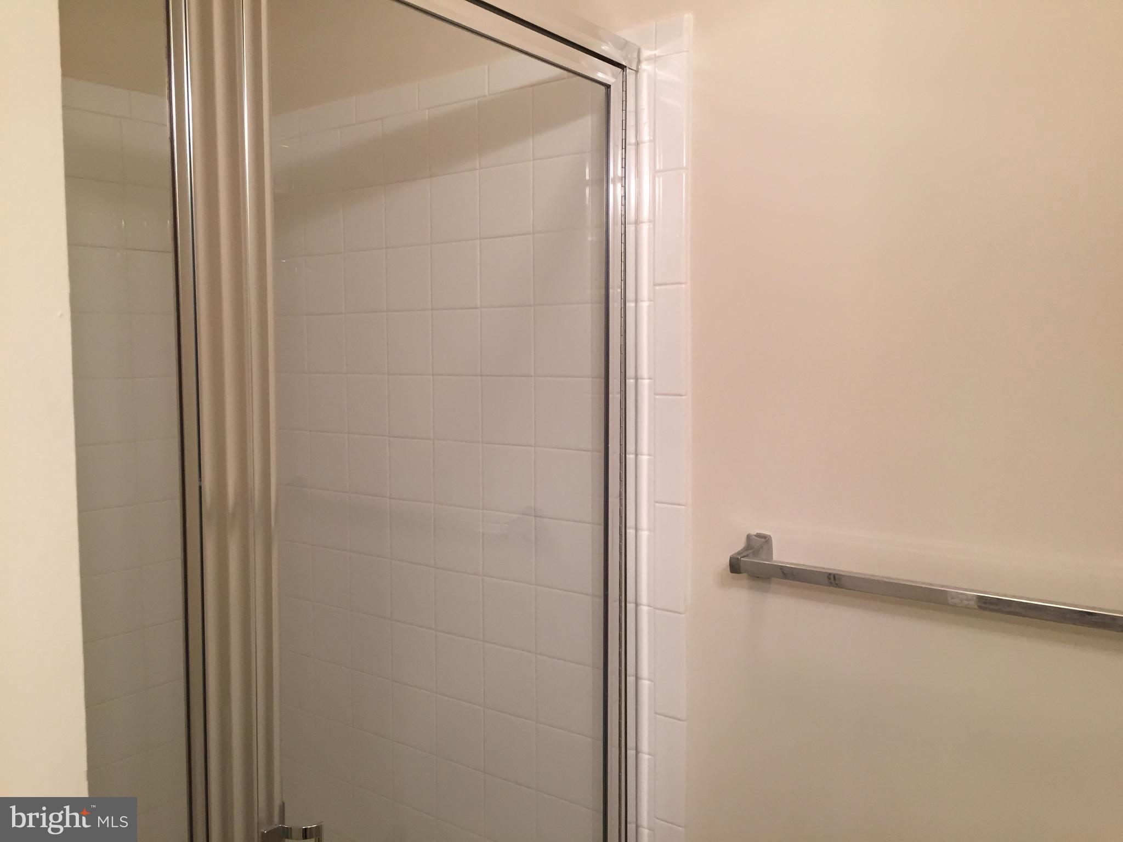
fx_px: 941
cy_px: 421
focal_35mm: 29
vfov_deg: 48.2
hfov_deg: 61.7
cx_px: 562
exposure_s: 1/30
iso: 80
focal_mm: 4.15
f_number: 2.2
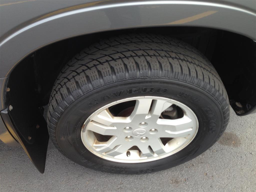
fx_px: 244
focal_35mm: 33
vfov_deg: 42.9
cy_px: 96
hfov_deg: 55.4
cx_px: 128
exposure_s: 1/201
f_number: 2.4
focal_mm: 4.13
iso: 50
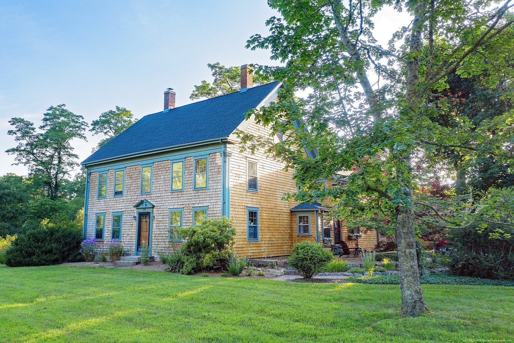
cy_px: 172
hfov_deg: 65.5
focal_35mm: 28
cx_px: 257
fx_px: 400
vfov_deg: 46.4
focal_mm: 10.26
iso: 100
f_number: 4
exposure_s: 1/500
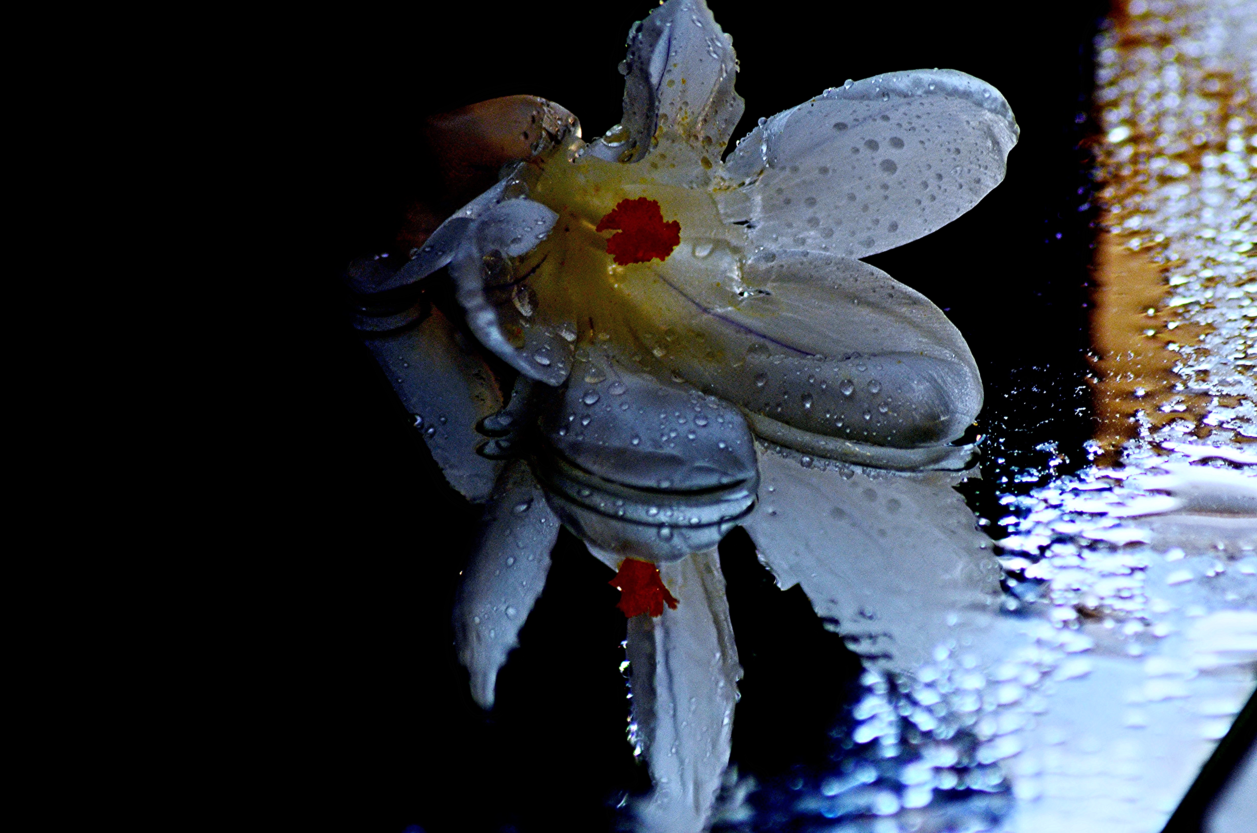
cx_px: 628
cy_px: 416
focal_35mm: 450
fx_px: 15680
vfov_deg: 3.0
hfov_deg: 4.6
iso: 800
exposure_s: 1/100
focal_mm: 300
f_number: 9
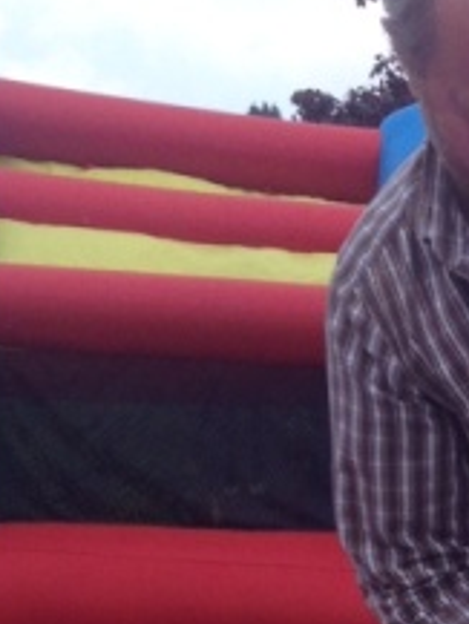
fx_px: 2797
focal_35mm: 155
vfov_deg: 12.5
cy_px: 736
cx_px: 863
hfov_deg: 9.1
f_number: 2.4
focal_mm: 4.28
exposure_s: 1/876
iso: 50
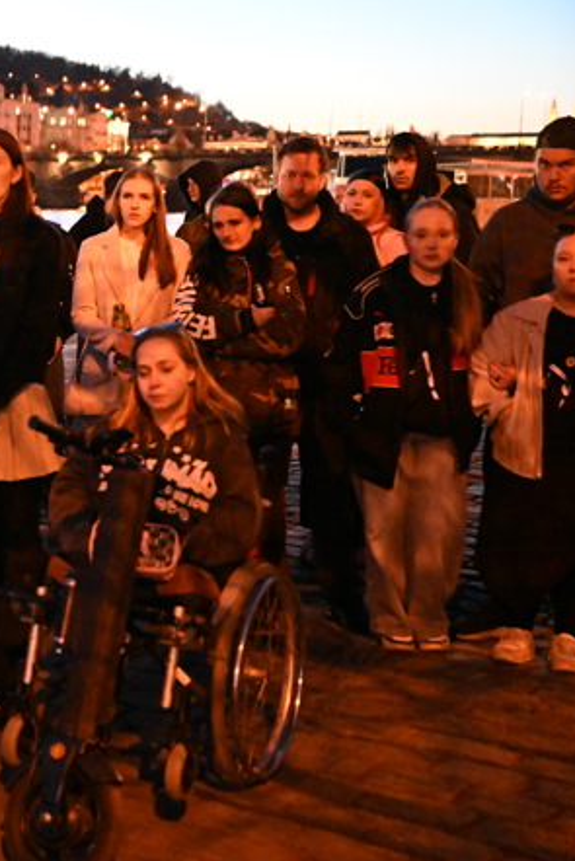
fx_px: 1532
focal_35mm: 64
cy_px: 438
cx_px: -57
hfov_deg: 20.3
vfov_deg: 31.4
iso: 20000
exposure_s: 1/25
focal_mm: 41
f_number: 2.8
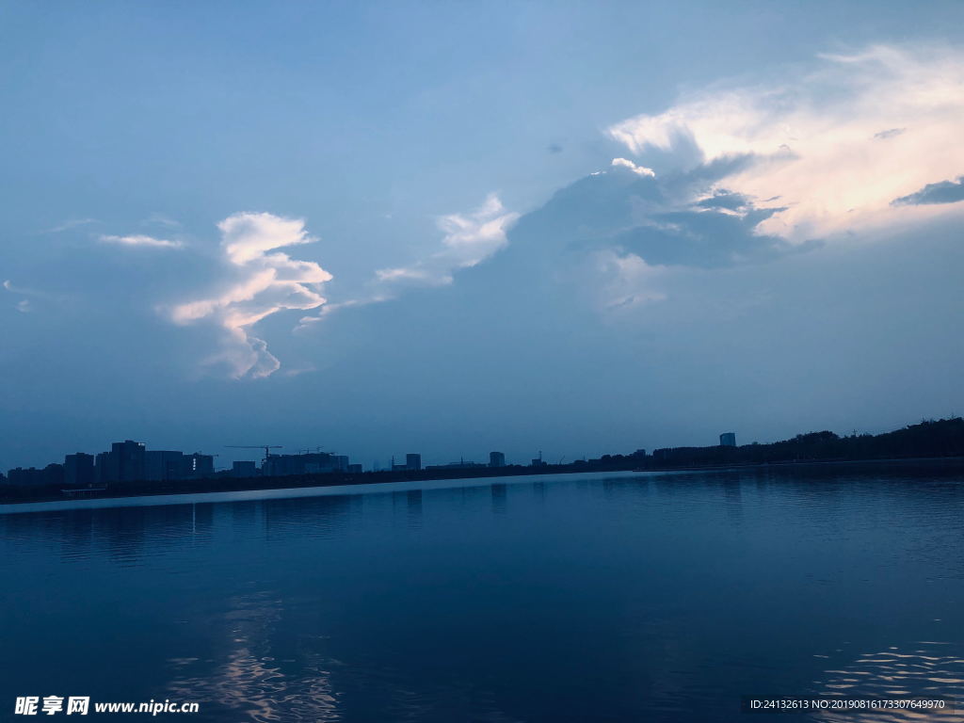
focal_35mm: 28
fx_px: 780
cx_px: 482
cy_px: 362
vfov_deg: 49.7
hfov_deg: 63.4
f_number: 1.8
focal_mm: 3.99
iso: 20
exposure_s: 1/552
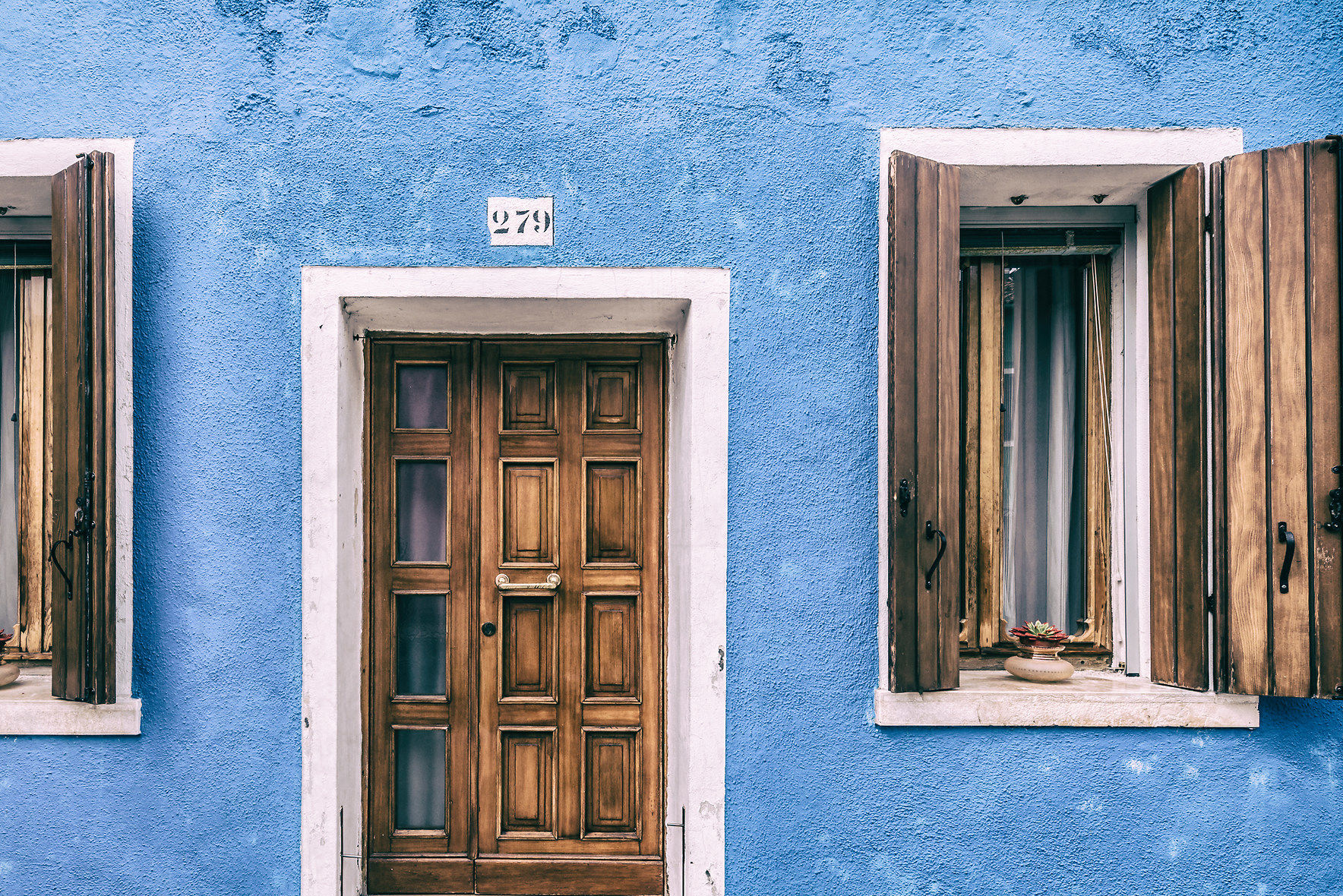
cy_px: 584
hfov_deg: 85.3
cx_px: 510
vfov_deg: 63.3
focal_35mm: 19
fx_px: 709
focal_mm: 14
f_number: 11
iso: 220
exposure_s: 1/250
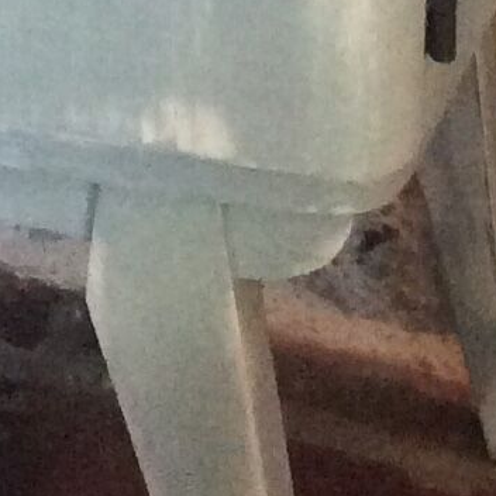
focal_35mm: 208
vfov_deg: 7.9
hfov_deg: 8.4
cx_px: 31
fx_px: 3372
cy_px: -603
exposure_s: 1/25
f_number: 2.4
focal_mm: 3.3
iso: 200
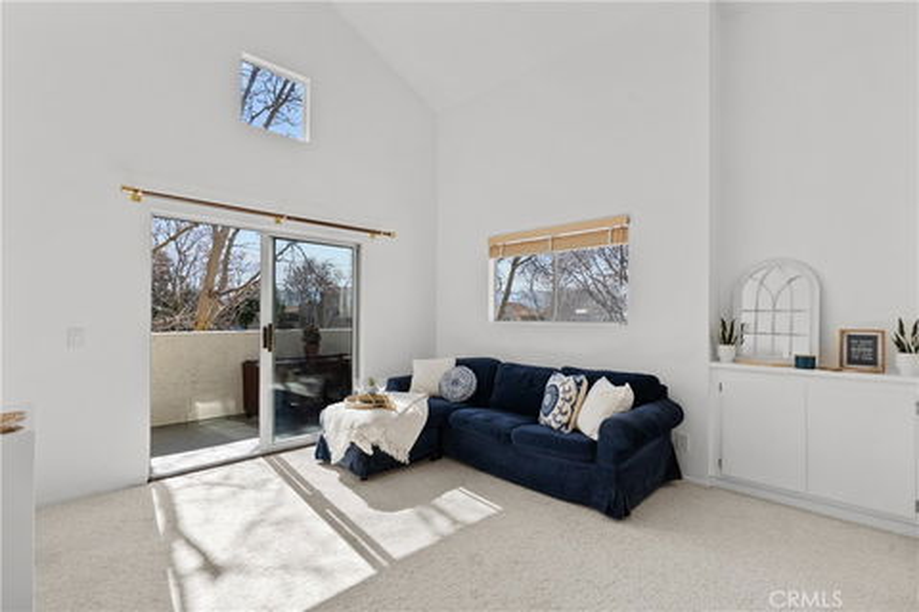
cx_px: 460
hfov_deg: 96.7
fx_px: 408
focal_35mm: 16
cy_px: 306
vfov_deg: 73.7
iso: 2000
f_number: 8
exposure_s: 1/400
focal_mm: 16
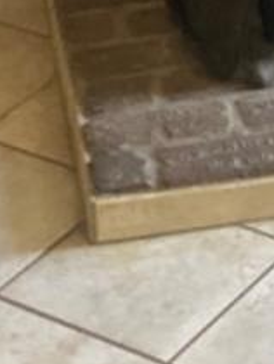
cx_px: 349
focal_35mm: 200
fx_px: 2107
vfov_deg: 8.6
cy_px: -619
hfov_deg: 7.4
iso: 250
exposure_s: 1/60
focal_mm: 3.99
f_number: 1.8
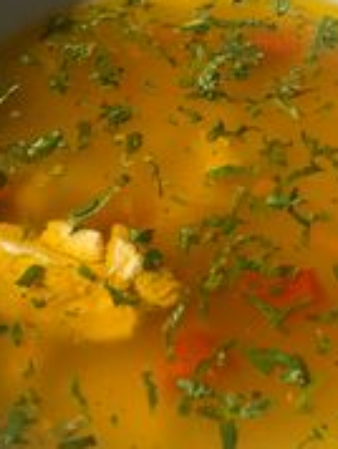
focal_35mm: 67
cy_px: 38
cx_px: 209
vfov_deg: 27.8
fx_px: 870
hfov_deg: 21.9
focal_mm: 3.99
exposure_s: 1/2088
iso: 20
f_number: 1.8
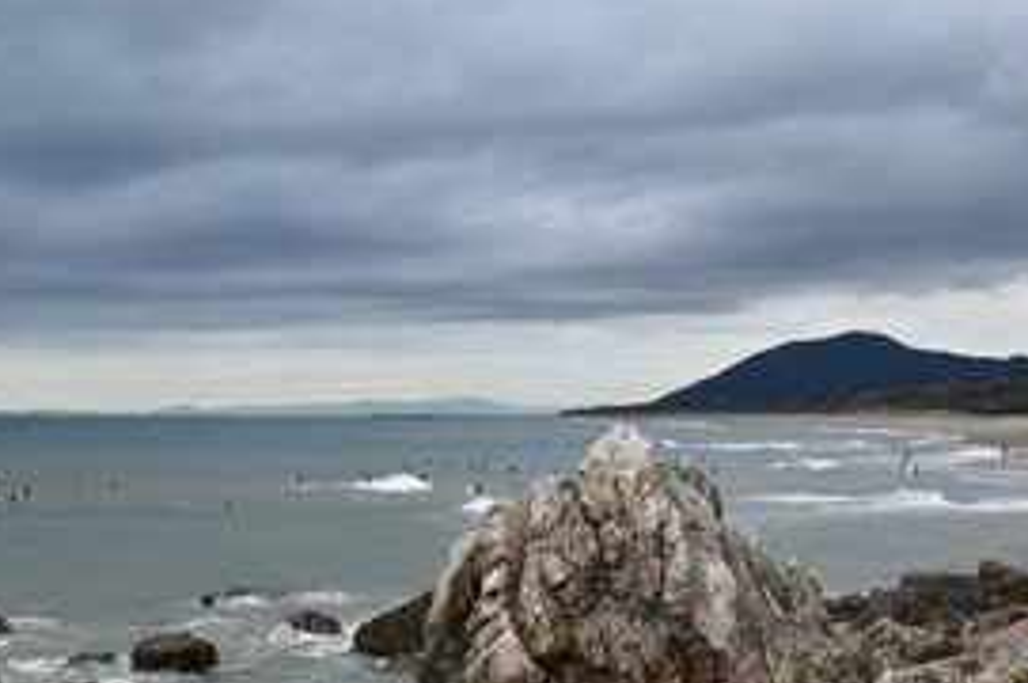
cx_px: 554
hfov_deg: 32.4
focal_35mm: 62
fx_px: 1768
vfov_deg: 21.8
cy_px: 459
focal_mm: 28
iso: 200
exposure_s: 1/320
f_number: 9
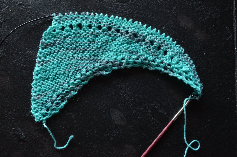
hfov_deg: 43.7
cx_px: 118
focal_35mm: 45
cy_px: 78
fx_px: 296
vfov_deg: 29.7
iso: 1250
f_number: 4.5
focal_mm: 30
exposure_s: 1/30
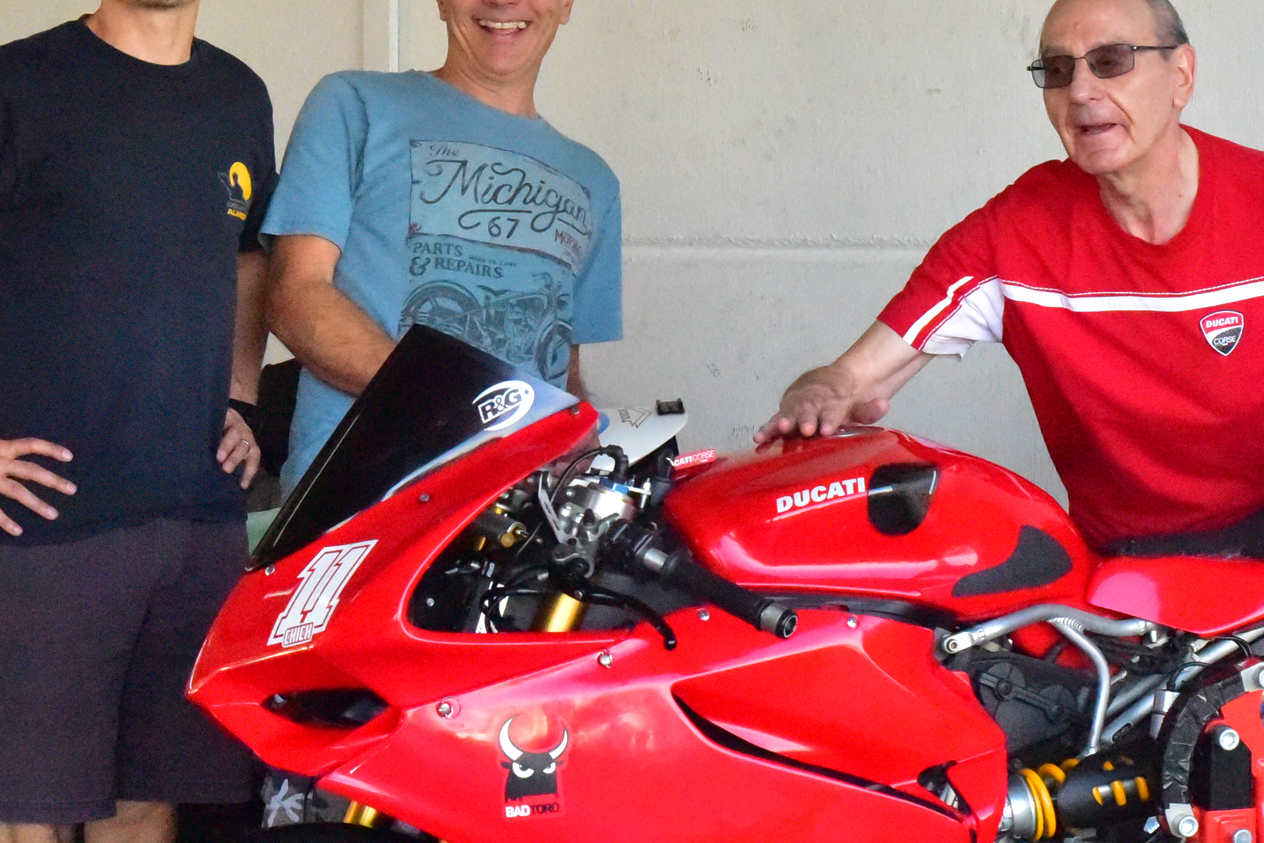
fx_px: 4564
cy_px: 323
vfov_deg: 10.5
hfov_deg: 15.8
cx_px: 578
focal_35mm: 130
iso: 12800
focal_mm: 50
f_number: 10
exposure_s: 1/1250
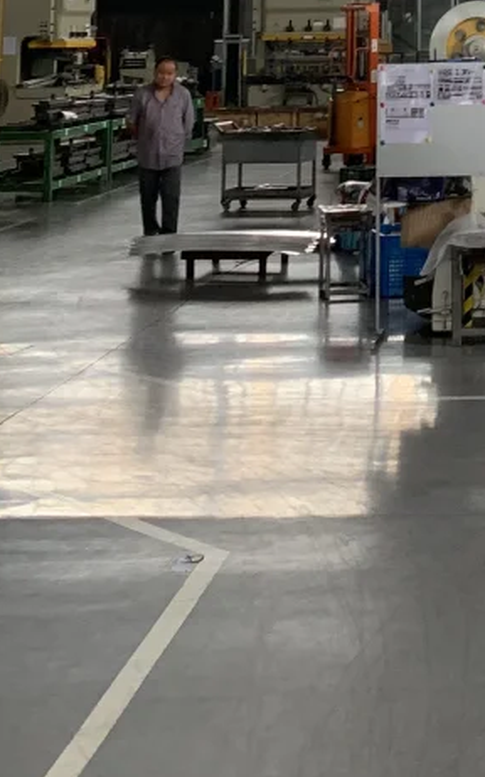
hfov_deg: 14.6
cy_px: -251
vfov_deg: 21.6
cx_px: 603
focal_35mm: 86
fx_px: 1819
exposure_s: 1/60
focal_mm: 4.25
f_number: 1.8
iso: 250
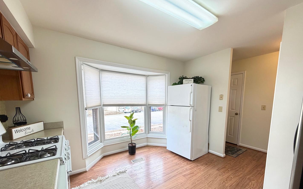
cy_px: 114
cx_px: 150
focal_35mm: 15
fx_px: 124
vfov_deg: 73.9
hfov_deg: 101.5
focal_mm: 2.22
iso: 200
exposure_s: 1/60
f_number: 2.2
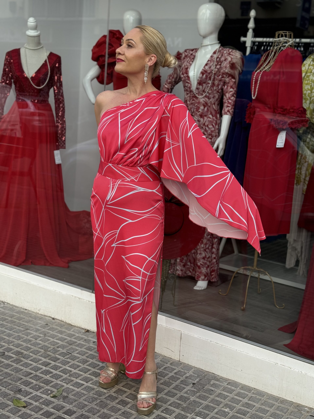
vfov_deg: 39.7
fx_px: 581
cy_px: 210
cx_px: 157
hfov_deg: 30.3
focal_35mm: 48
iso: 64
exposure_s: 1/900
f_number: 1.78
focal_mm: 6.86
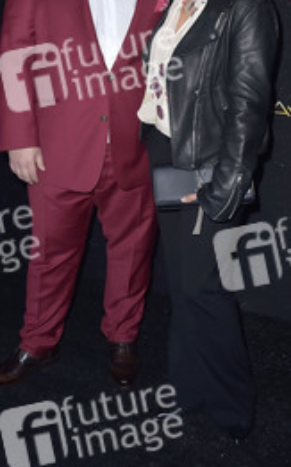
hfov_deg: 25.8
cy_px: 159
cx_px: 144
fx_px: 635
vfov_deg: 39.9
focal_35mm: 50
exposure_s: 1/250
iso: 320
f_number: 7.1
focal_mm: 32
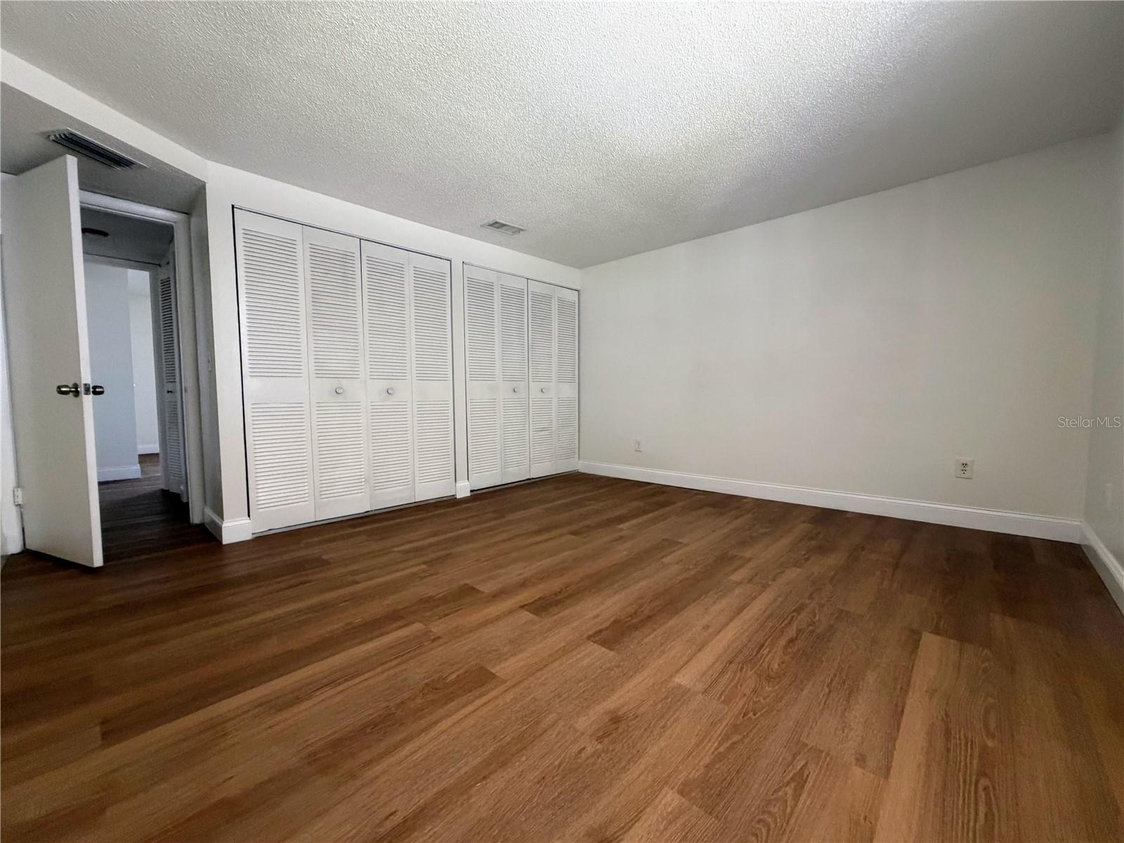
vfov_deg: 85.7
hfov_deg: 102.1
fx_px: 455
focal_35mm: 14
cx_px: 562
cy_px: 422
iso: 500
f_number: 2.2
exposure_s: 1/60
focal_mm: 2.22
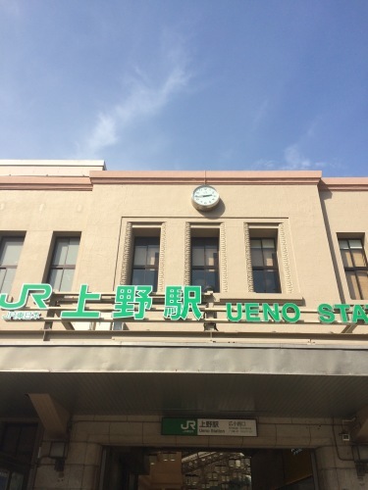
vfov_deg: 61.7
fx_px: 411
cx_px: 184
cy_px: 245
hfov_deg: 48.2
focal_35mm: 29
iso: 32
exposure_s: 1/2053
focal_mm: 4.15
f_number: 2.2
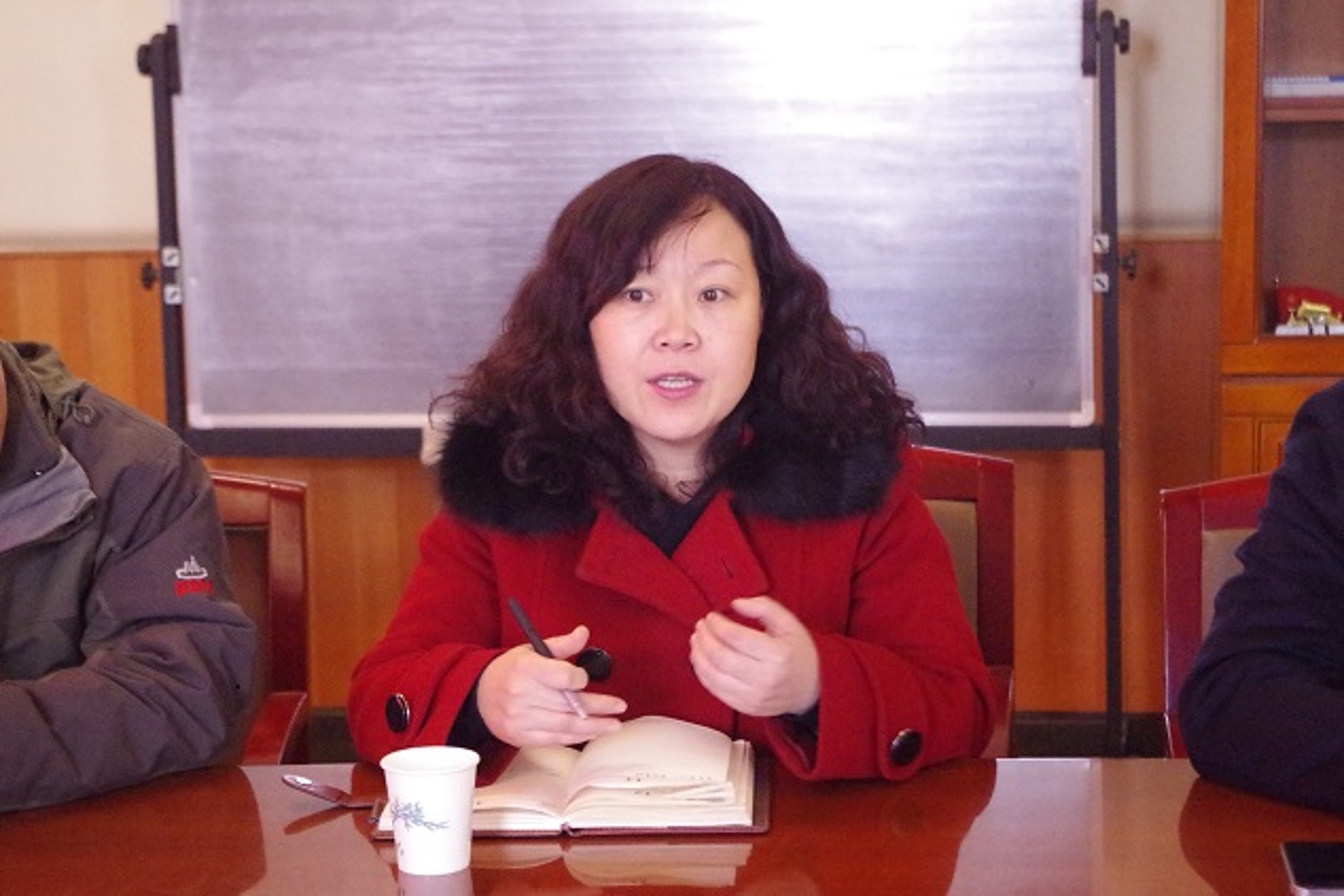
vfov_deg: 16.7
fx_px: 3062
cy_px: 448
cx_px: 672
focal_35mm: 82
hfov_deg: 24.8
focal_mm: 55
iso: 8000
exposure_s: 1/80
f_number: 5.6
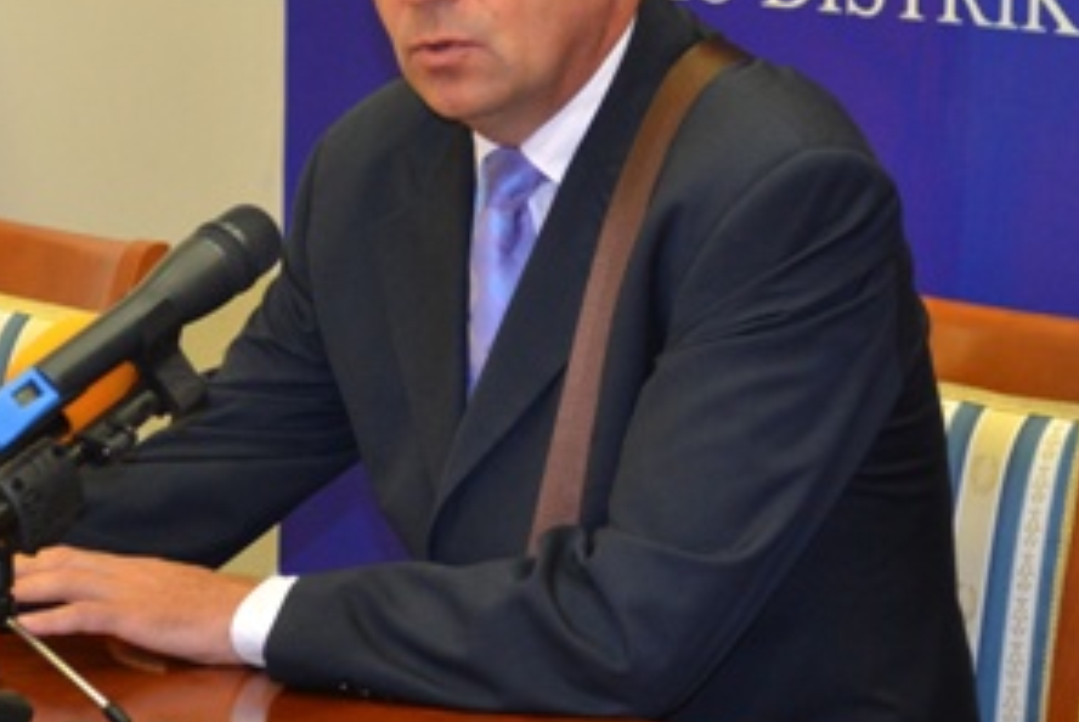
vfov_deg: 10.1
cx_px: 445
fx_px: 4080
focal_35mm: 136
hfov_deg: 15.1
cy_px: 144
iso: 1250
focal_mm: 42
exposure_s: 1/60
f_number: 5.3
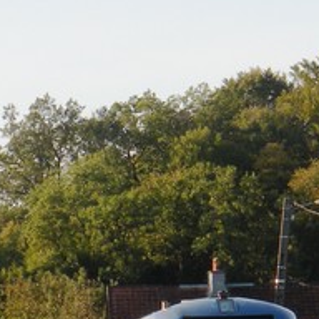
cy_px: 174
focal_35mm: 437
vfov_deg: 4.0
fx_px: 4556
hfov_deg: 4.0
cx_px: 205
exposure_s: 1/195
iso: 64
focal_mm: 21
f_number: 5.6
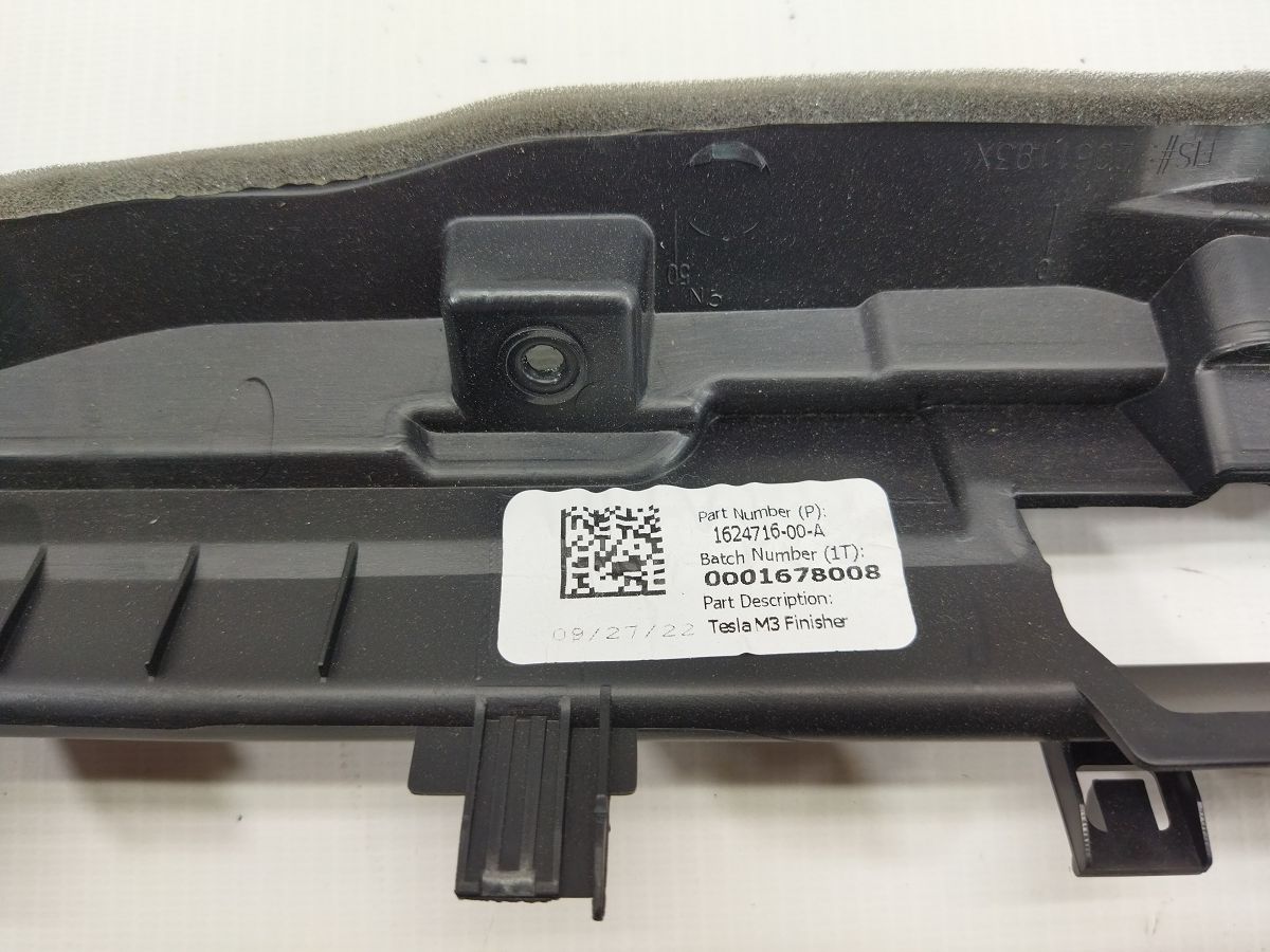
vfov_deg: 51.4
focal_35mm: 27
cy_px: 476
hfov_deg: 65.3
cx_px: 635
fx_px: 991
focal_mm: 4.71
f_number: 1.79
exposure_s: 1/100
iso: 110
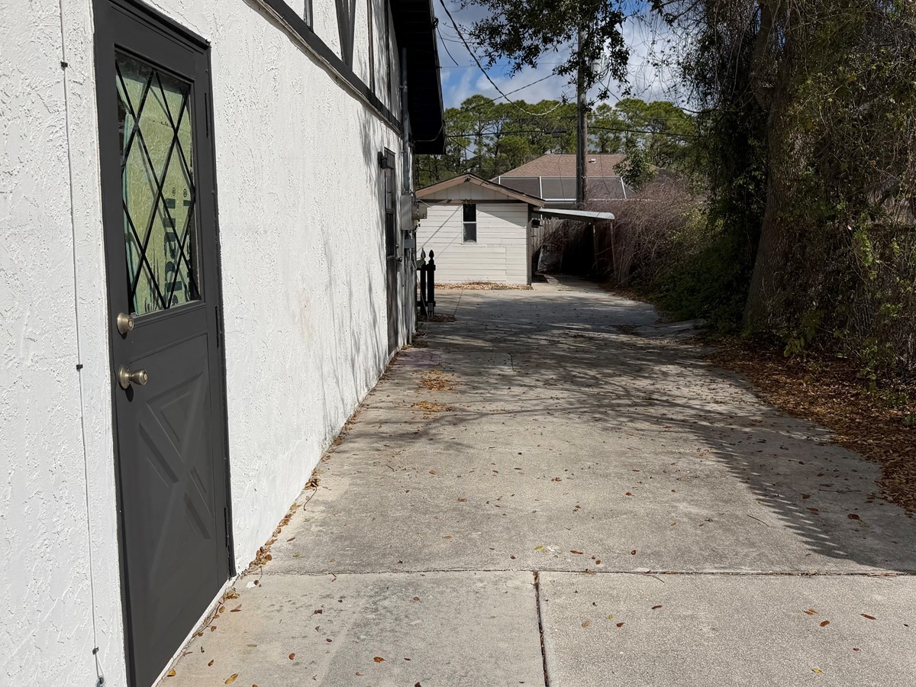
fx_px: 847
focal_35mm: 32
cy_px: 324
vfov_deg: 44.1
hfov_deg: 56.6
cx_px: 524
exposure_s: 1/14286
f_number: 1.78
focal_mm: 6.76
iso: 80
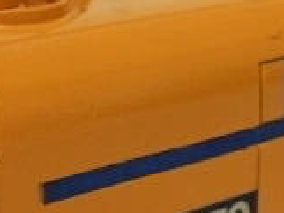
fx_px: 1437
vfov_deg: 8.5
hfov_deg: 11.3
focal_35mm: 175
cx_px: 131
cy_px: 146
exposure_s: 1/15
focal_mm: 7.7
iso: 125
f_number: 4
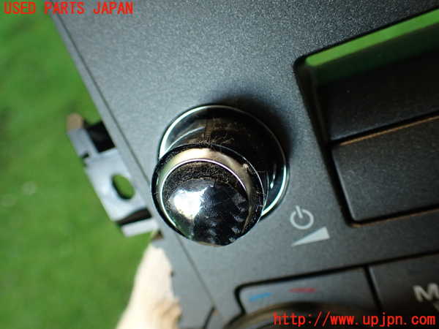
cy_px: 164
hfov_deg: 56.8
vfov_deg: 44.2
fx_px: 406
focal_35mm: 32
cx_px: 220
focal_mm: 5.79
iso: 250
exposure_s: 1/30
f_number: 2.4
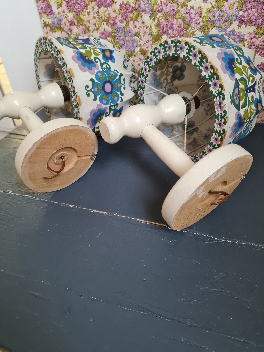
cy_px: 176
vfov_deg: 67.3
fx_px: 264
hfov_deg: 53.1
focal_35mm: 26
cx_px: 132
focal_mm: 5.4
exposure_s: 1/50
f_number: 1.8
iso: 500
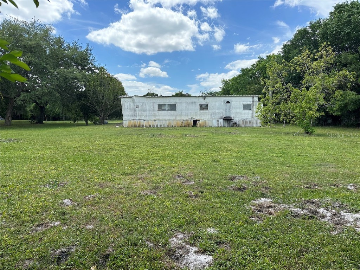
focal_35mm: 24
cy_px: 135
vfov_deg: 56.8
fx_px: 250
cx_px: 180
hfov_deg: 71.6
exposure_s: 1/3058
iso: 80
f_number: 1.78
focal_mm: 6.86
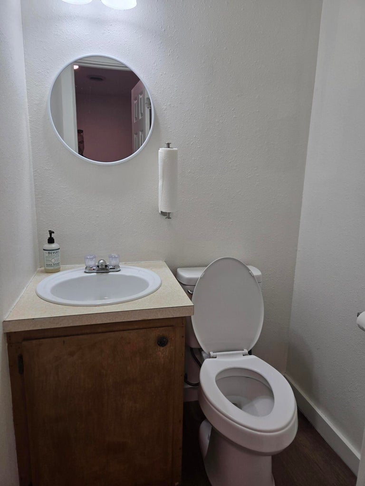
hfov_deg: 58.9
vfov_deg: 73.9
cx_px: 182
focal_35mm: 23
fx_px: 323
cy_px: 243
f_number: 1.8
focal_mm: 5.4
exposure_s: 1/120
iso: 32
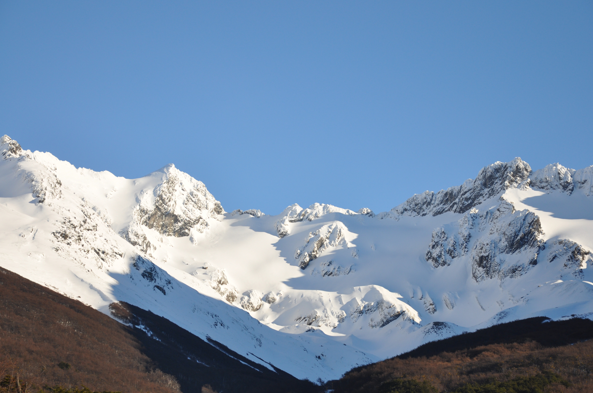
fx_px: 1826
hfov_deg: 18.4
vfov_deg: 12.3
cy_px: 186
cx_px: 303
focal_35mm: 111
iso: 200
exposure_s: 1/800
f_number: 7.1
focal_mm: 70
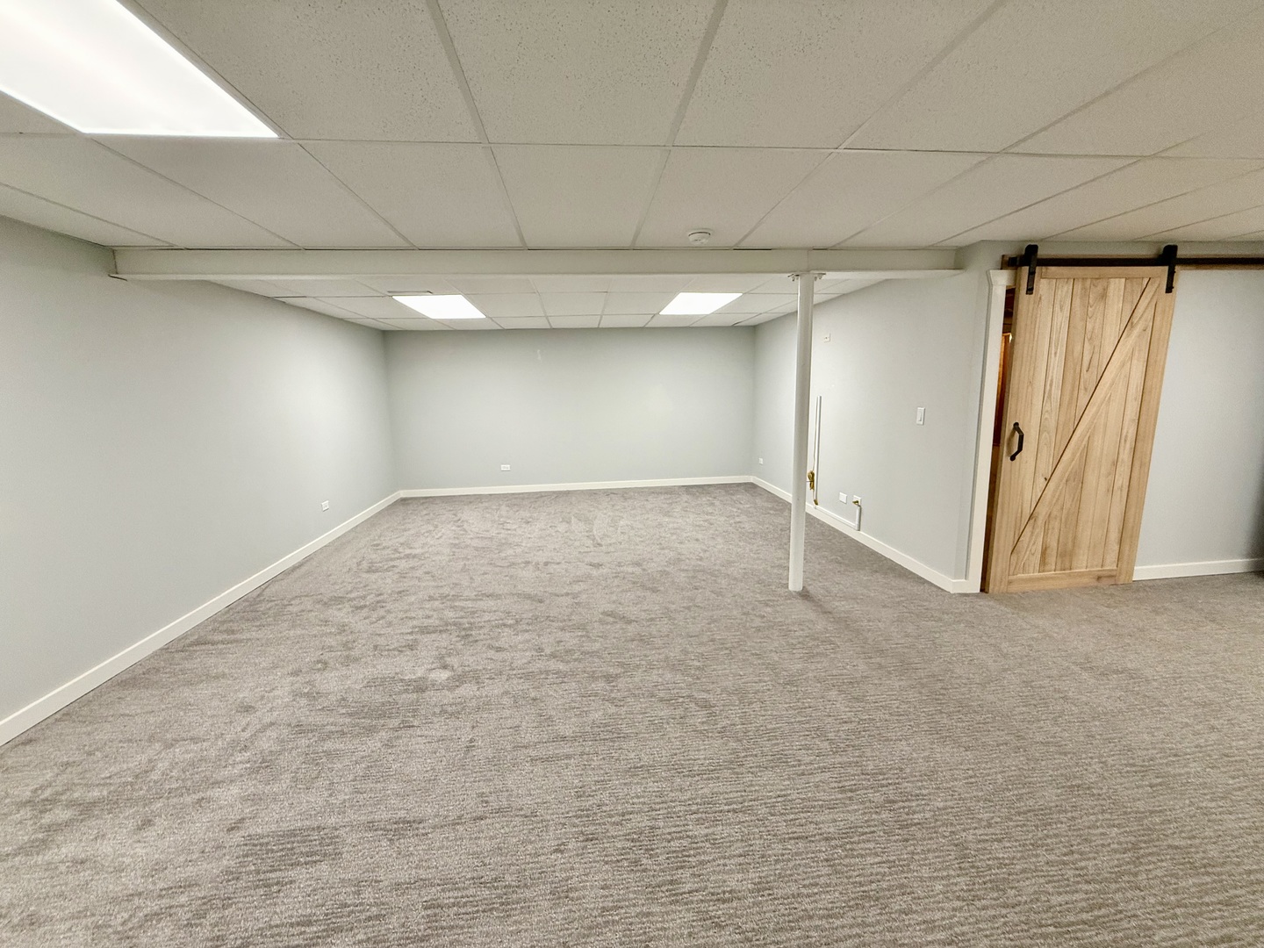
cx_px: 632
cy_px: 474
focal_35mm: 14
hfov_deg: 102.1
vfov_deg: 85.7
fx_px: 511
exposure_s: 1/120
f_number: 2.2
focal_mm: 2.22
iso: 200
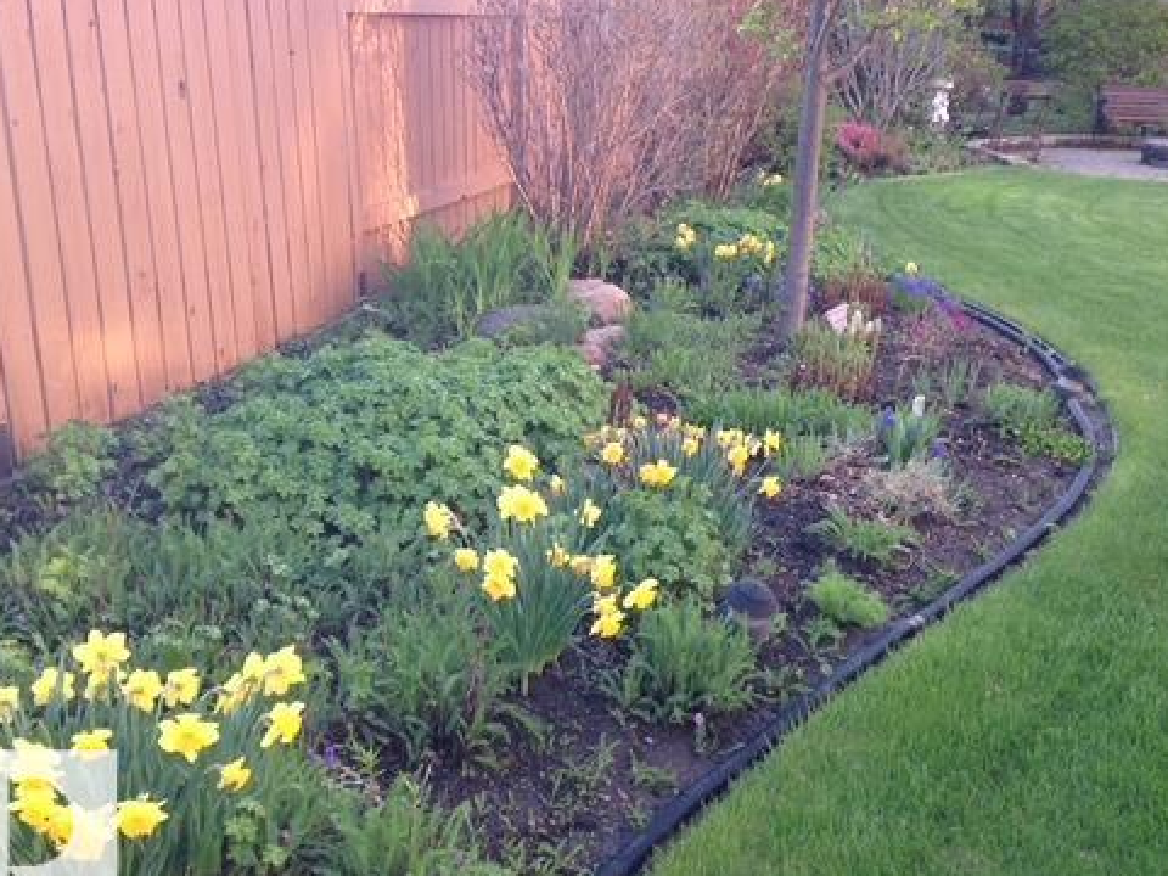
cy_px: 496
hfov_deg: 42.9
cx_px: 652
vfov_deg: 32.8
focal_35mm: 44
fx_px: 1485
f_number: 2.4
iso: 64
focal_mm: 4.12
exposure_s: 1/60
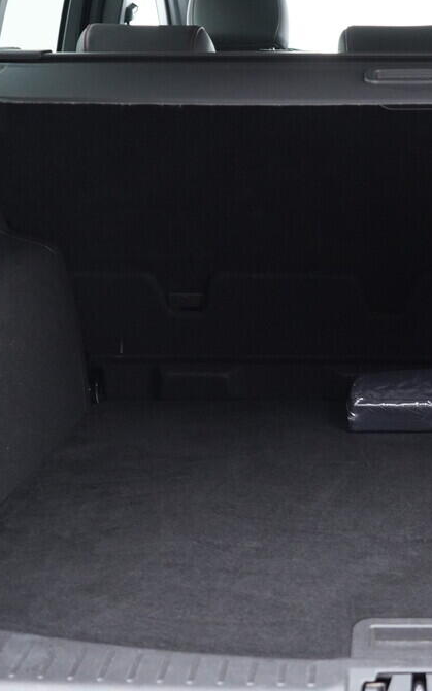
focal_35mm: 56
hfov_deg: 22.6
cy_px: 342
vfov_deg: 36.3
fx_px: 1056
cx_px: 388
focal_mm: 24
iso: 1250
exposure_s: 1/40
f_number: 2.8
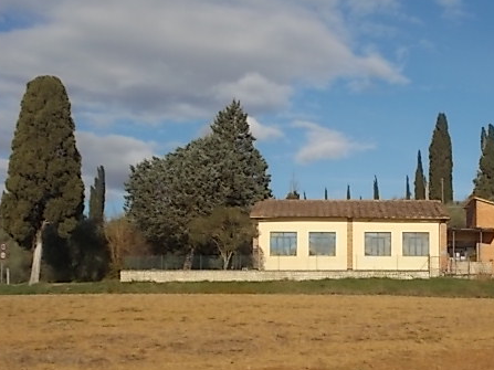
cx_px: 337
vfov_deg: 17.8
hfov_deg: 23.4
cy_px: 216
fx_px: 1184
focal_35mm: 83
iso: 80
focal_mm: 10.3
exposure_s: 1/125
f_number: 12.3
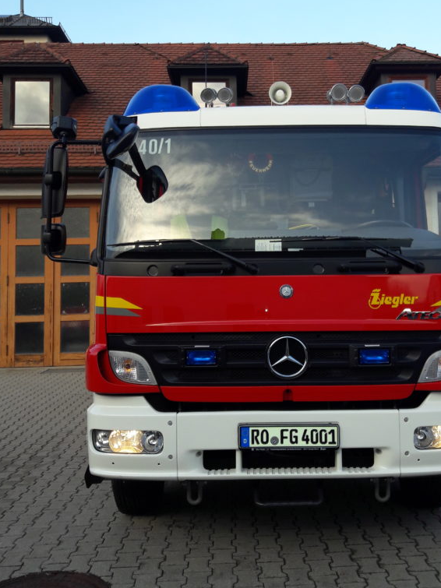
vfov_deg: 48.8
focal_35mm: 38
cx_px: 270
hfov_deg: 37.5
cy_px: 246
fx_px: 646
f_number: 1.9
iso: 40
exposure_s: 1/491
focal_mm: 3.7
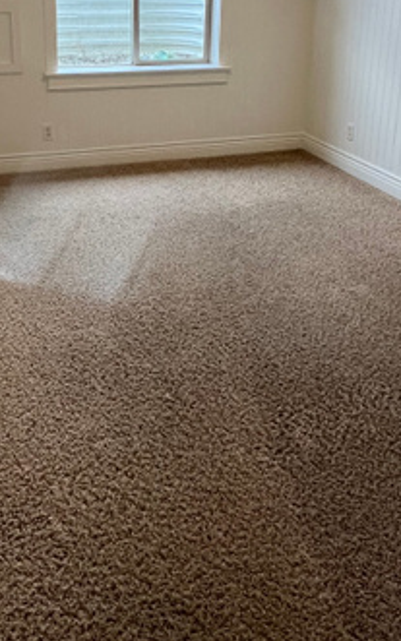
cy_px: 134
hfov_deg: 39.4
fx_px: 559
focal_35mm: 32
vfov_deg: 55.7
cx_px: 170
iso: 200
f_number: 1.8
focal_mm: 1.57
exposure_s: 1/120
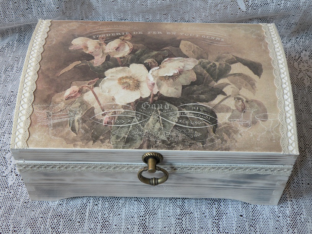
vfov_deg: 26.1
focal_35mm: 56
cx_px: 156
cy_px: 117
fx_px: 505
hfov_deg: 34.3
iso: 127
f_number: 3.5
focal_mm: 9.8
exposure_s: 1/60
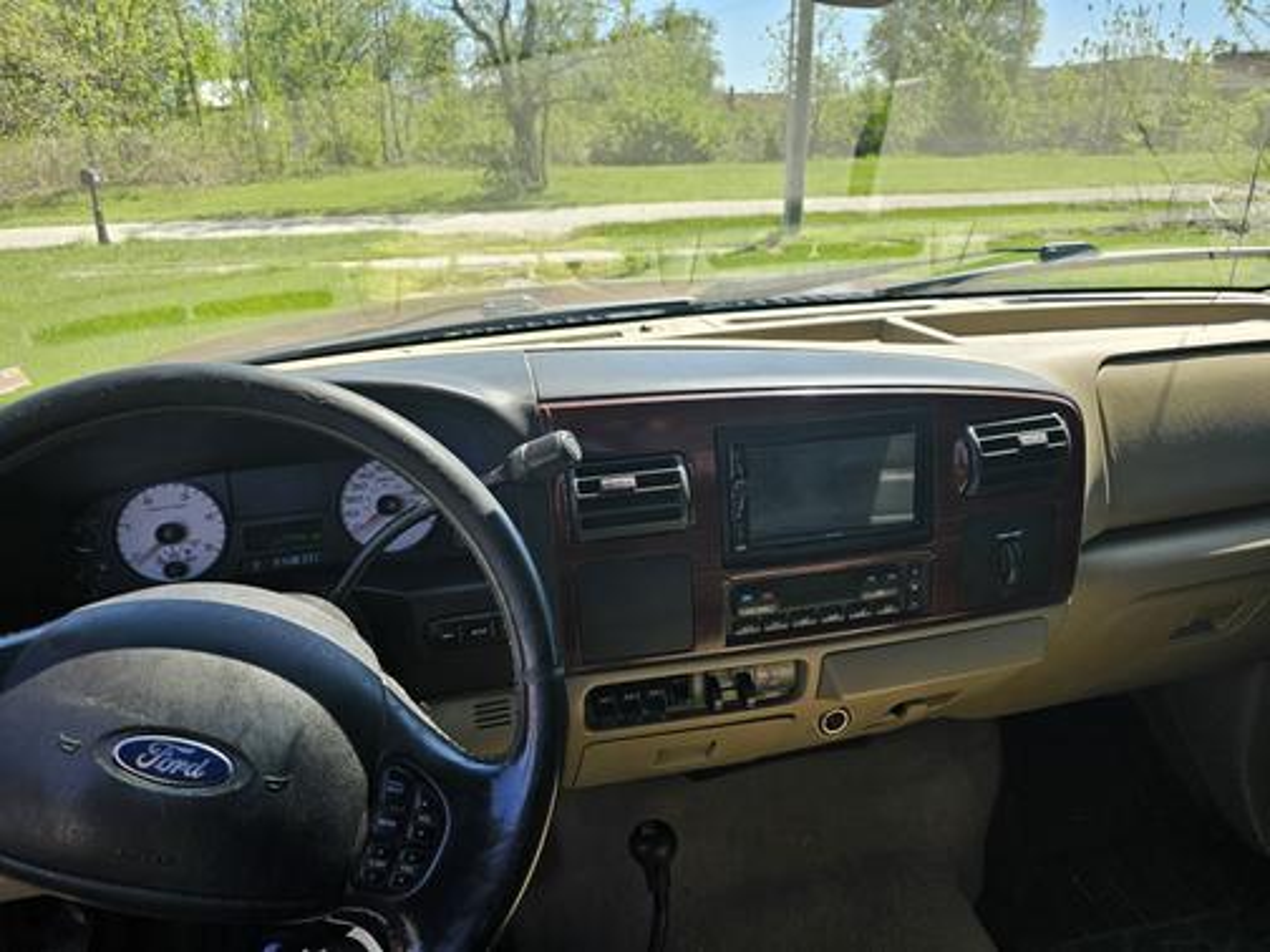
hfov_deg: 73.9
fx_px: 844
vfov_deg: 58.9
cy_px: 476
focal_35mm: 23
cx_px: 635
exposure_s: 1/221
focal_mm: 6.3
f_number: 1.7
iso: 20
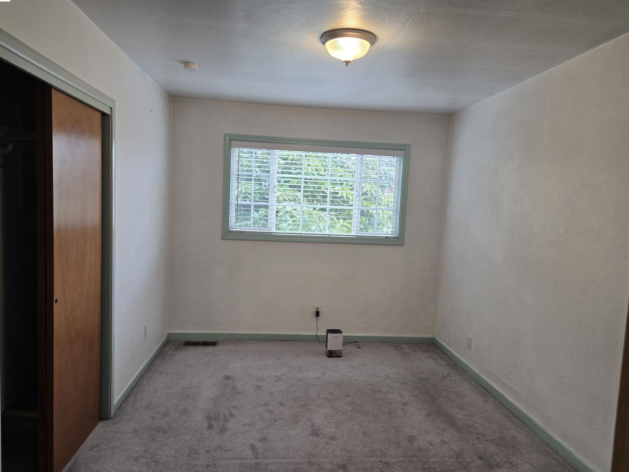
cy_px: 239
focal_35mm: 24
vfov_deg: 56.8
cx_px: 310
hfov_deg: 71.6
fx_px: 436
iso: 100
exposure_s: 1/120
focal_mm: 5.4
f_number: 1.8
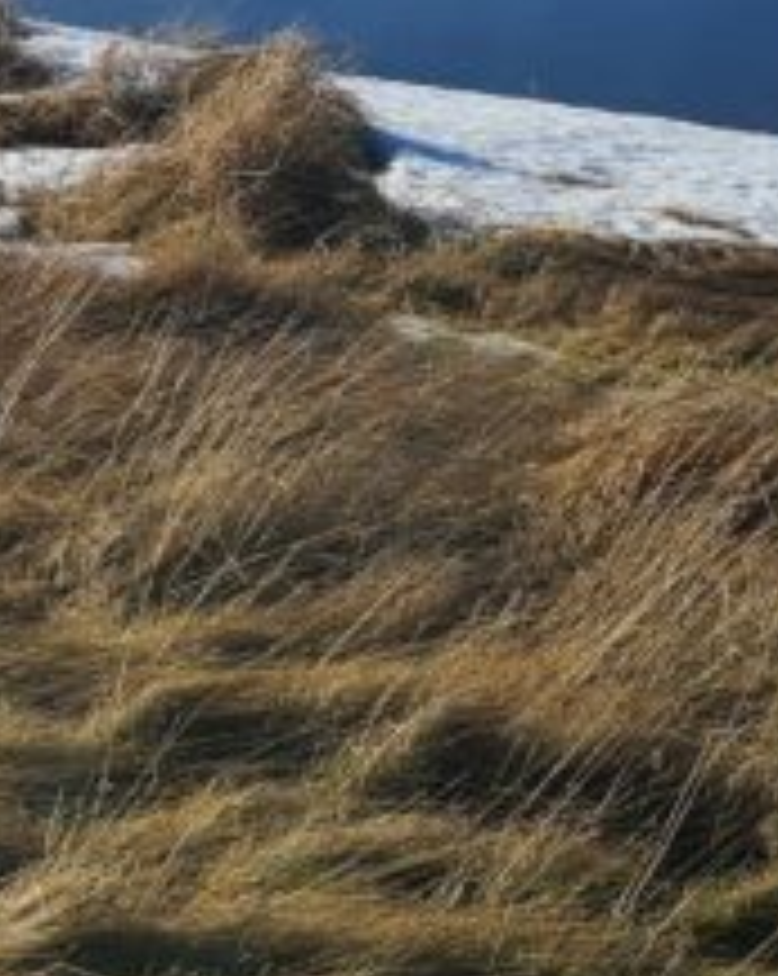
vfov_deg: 14.8
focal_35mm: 120
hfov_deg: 12.7
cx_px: -18
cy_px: -553
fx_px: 3461
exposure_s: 1/5248
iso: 50
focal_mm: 5.4
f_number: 1.8
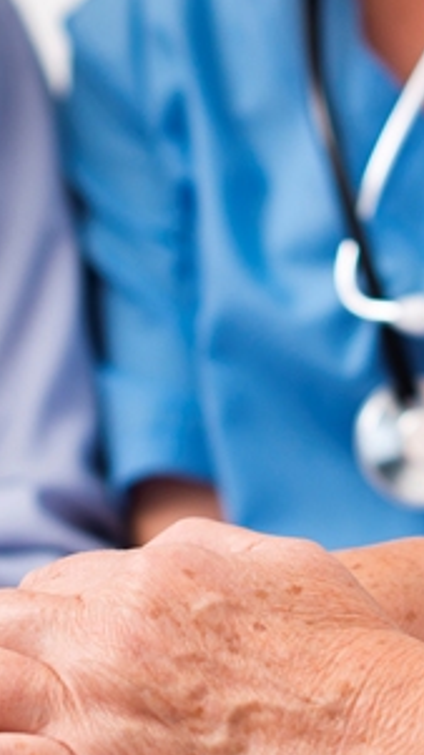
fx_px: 3483
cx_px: 311
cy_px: 240
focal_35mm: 174
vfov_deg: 12.4
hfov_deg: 7.0
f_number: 2.8
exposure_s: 1/160
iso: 160
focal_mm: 50
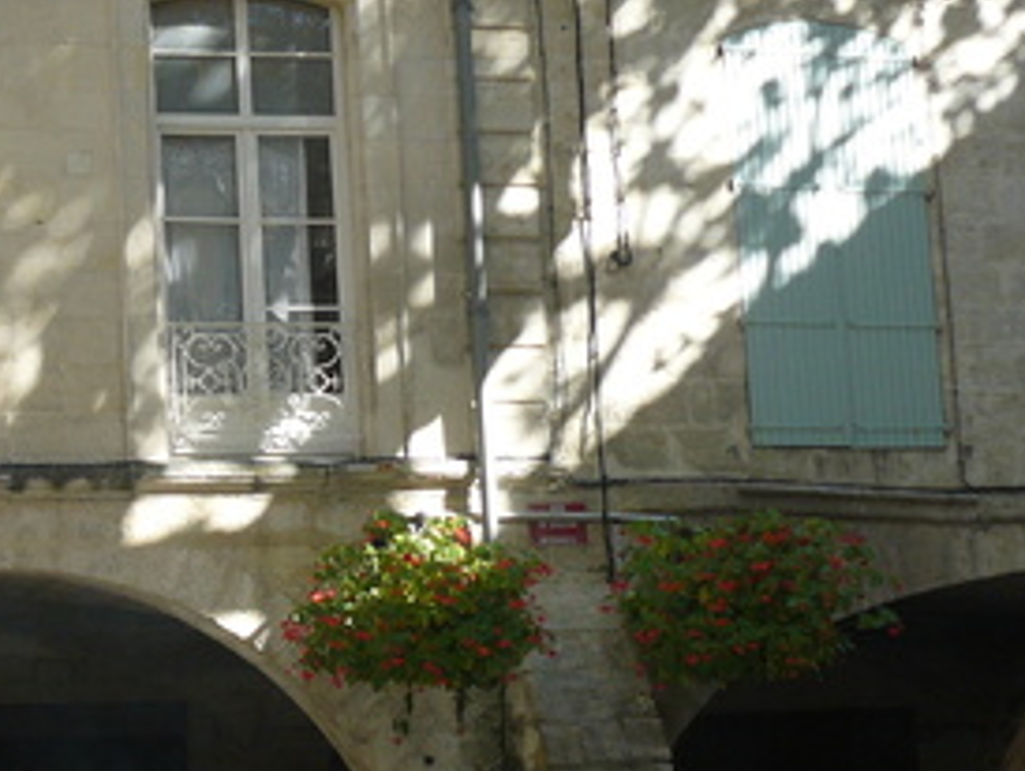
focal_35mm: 84
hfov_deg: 22.2
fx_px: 2489
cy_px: 479
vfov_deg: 17.6
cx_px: -52
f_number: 2.8
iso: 100
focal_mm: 6
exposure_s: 1/250
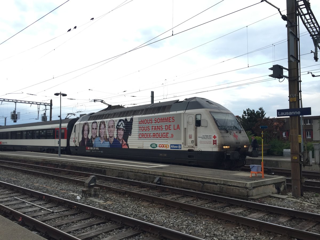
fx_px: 268
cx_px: 160
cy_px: 120
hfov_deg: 61.7
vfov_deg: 48.2
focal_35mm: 29
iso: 32
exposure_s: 1/399
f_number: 2.2
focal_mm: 4.15
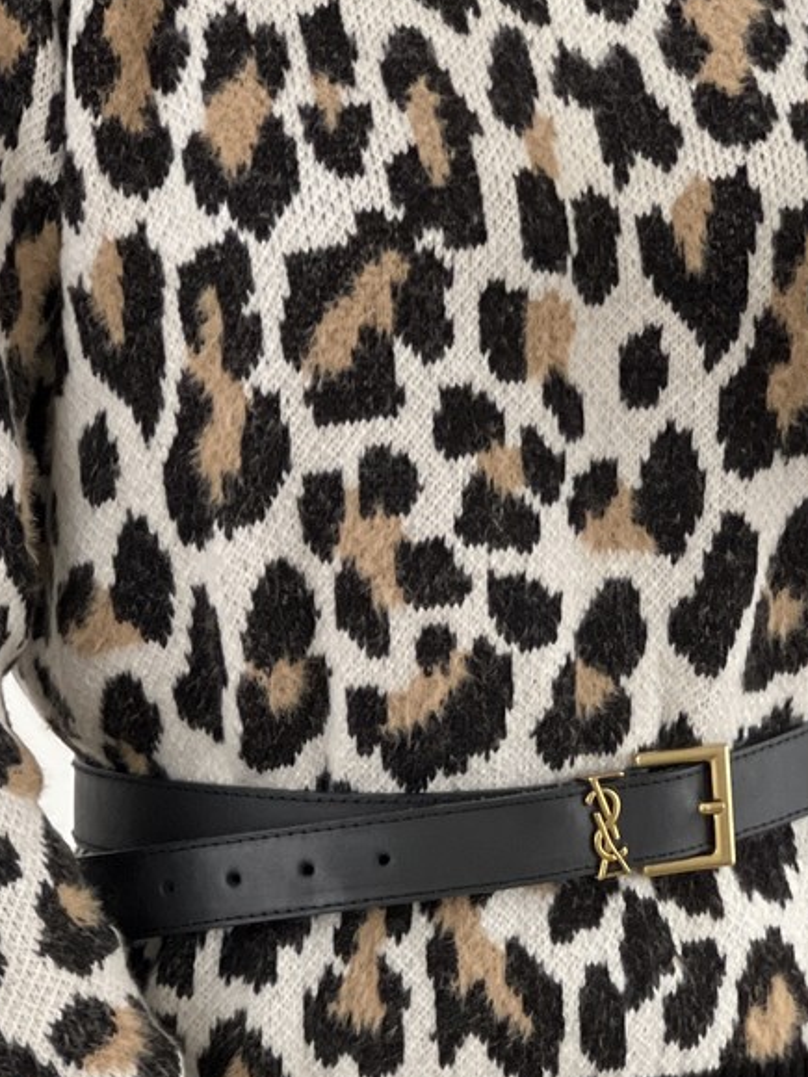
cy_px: 590
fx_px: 5509
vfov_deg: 11.2
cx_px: 516
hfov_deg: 8.4
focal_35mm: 177
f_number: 2.8
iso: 320
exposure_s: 1/40
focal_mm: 9
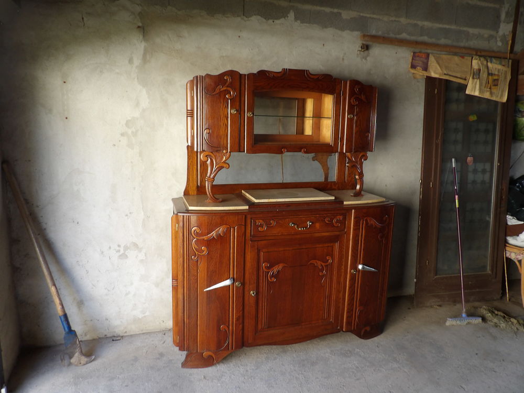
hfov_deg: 71.6
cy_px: 196
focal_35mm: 24
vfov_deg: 56.8
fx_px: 363
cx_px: 262
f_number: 3.2
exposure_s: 1/42
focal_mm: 4.3
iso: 100
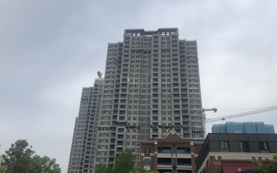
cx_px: 139
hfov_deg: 55.3
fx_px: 264
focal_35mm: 35
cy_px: 86
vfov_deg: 36.3
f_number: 1.8
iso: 20
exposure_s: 1/750
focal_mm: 4
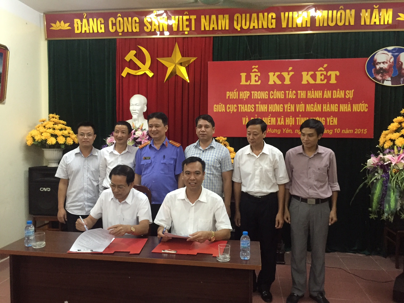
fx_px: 338
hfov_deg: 61.7
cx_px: 202
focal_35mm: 29
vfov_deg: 48.2
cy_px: 152
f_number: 2.2
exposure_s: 1/25
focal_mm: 4.15
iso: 250
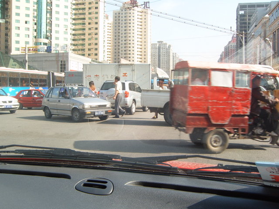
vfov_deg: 38.7
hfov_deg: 50.1
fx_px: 298
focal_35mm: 37
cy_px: 104
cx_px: 140
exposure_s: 1/60
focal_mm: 6.2
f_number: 6
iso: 63
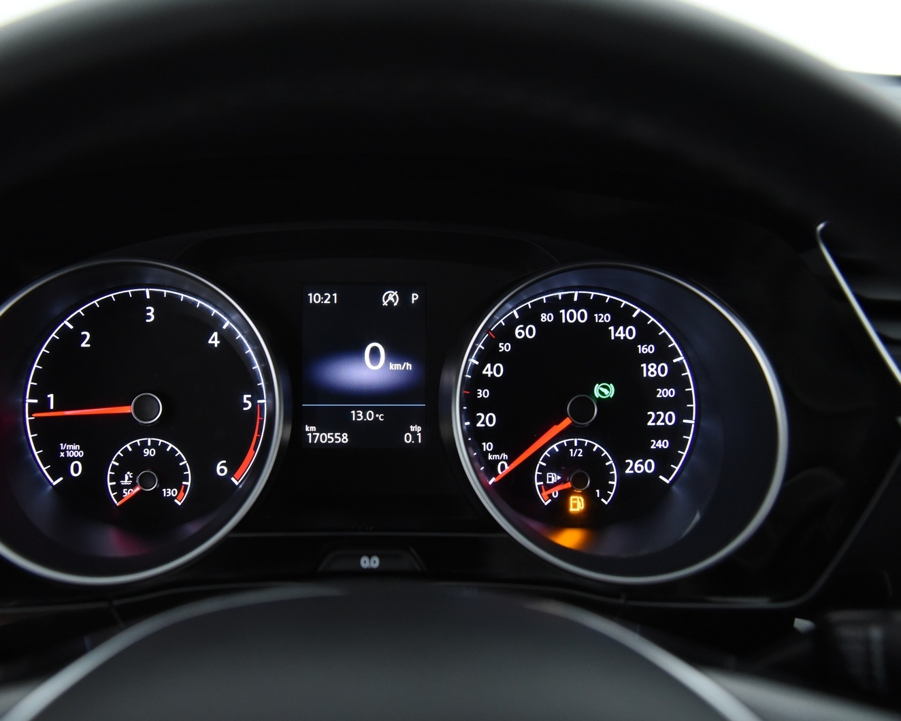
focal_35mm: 39
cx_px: 365
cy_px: 366
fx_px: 1040
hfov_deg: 46.6
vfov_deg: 38.2
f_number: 4
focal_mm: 34
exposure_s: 1/40
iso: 4000
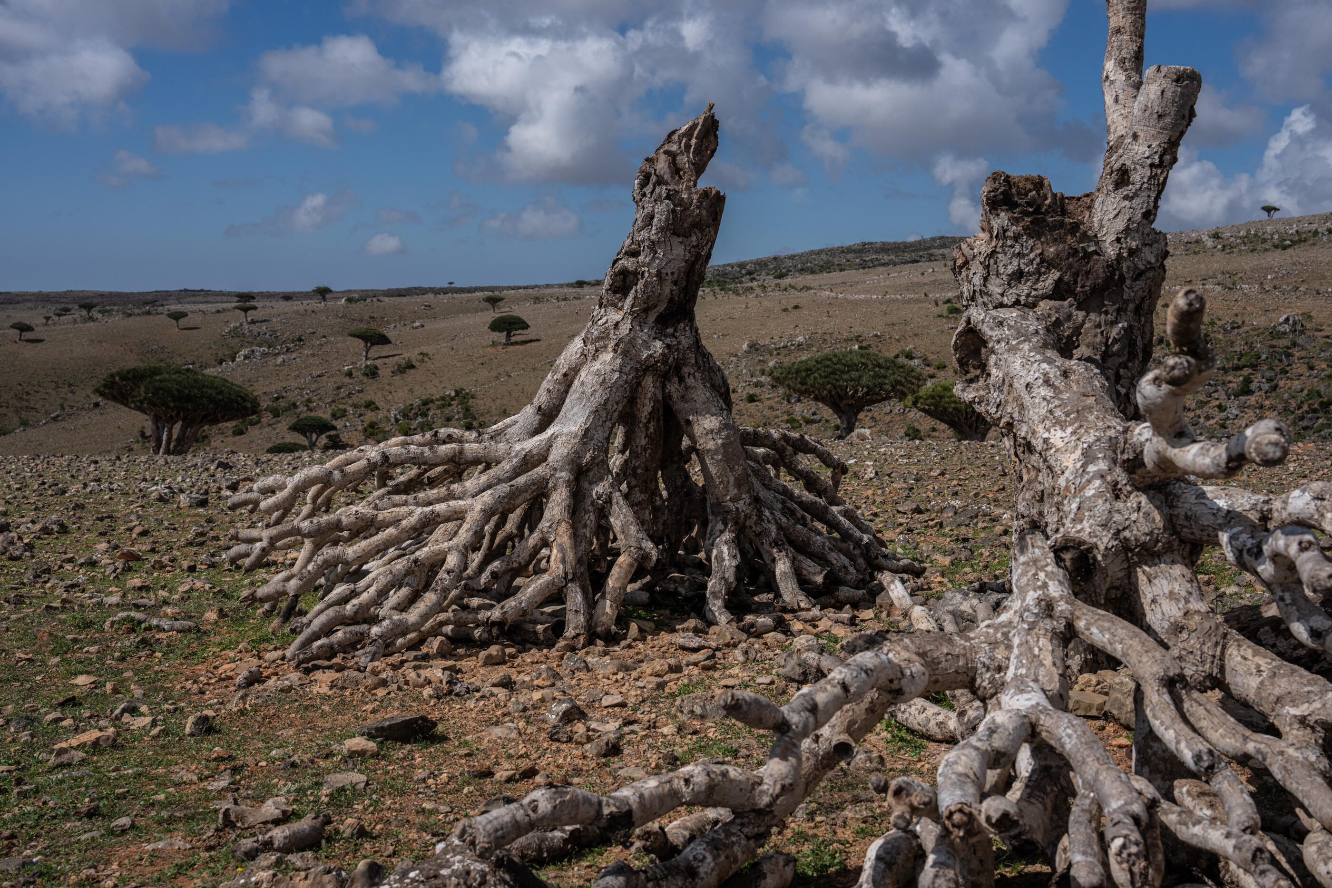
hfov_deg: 46.4
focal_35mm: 42
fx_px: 1554
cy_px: 444
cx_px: 666
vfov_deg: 31.9
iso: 400
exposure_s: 1/6400
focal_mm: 42
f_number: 4.5
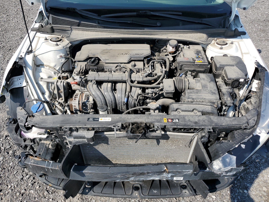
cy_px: 101
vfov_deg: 53.1
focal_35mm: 26
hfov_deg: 67.3
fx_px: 202
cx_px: 134
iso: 50
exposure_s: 1/2500
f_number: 1.5
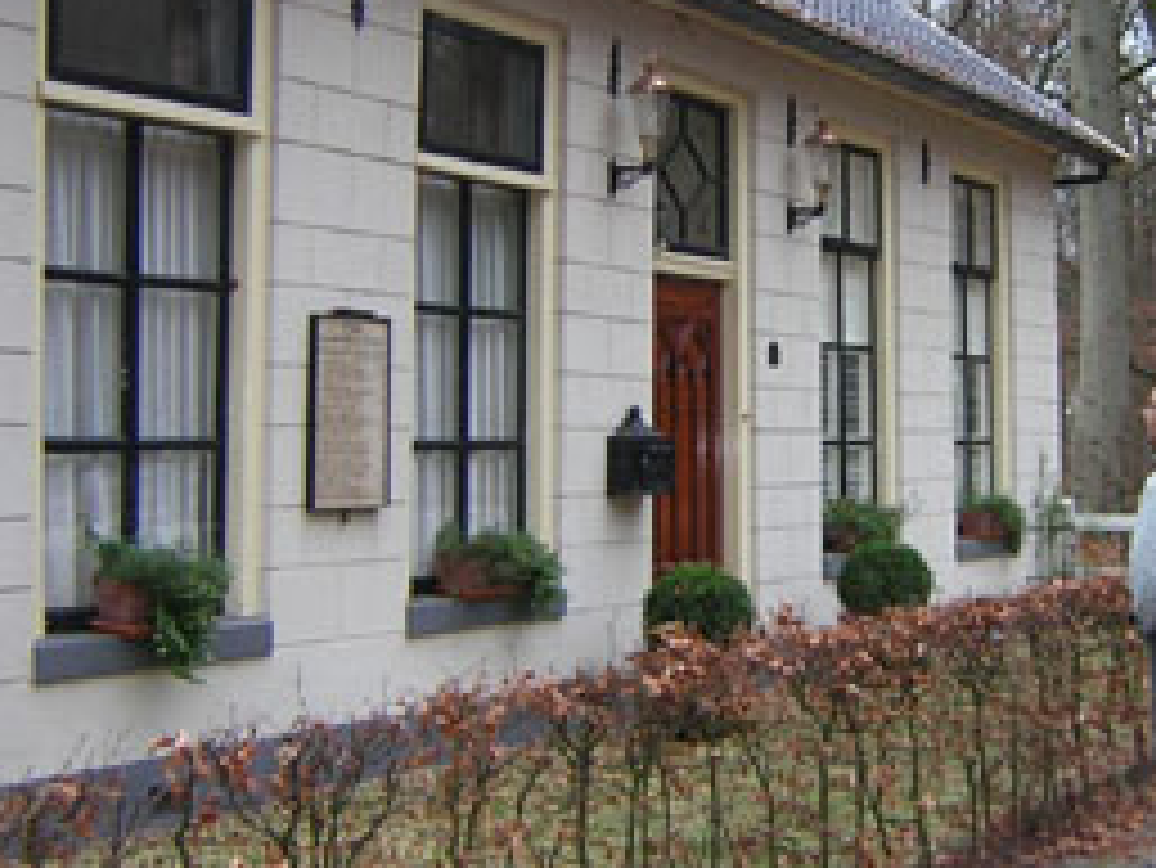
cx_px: 823
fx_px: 2105
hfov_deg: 30.3
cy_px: 301
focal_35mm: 63
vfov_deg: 23.2
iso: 130
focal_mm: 4.7
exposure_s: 1/30
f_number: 2.6
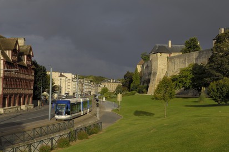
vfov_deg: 31.2
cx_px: 112
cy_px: 77
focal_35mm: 43
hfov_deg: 45.4
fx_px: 274
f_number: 11
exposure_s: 1/160
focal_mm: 28
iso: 100
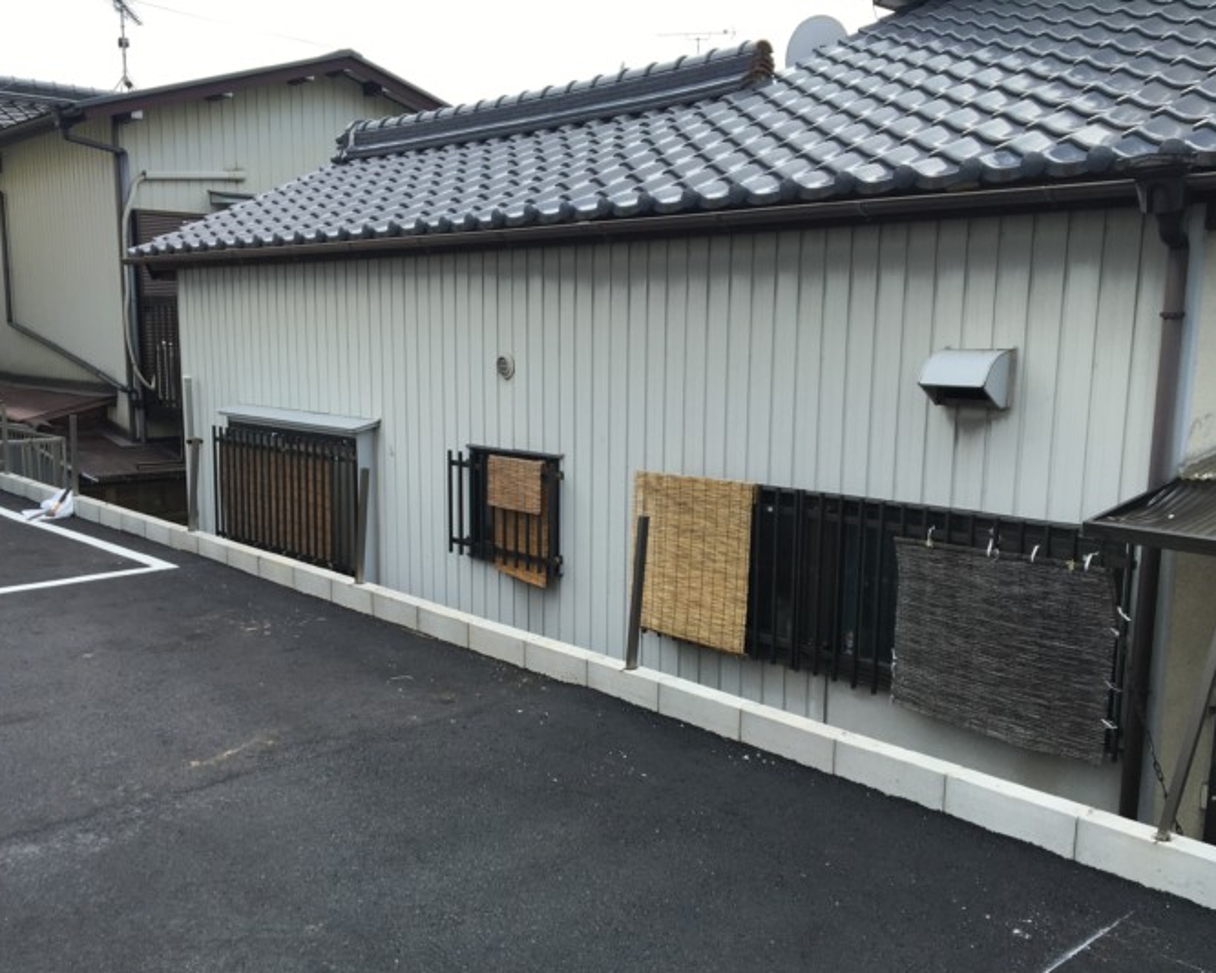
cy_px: 546
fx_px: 1224
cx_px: 592
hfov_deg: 52.8
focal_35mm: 34
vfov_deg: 43.3
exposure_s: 1/962
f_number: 2.2
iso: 25
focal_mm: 4.15
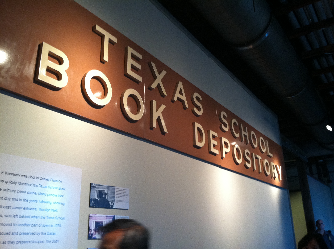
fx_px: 337
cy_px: 124
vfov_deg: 40.6
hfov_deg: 52.7
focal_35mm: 35
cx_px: 167
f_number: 2.8
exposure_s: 1/15
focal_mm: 3.85
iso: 200
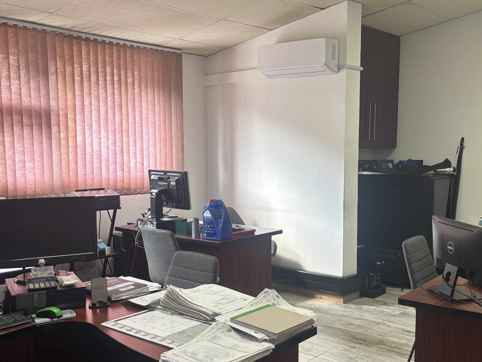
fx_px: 557
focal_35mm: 40
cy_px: 206
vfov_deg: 35.9
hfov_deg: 46.4
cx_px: 297
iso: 125
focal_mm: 5.96
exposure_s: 1/100
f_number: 1.6
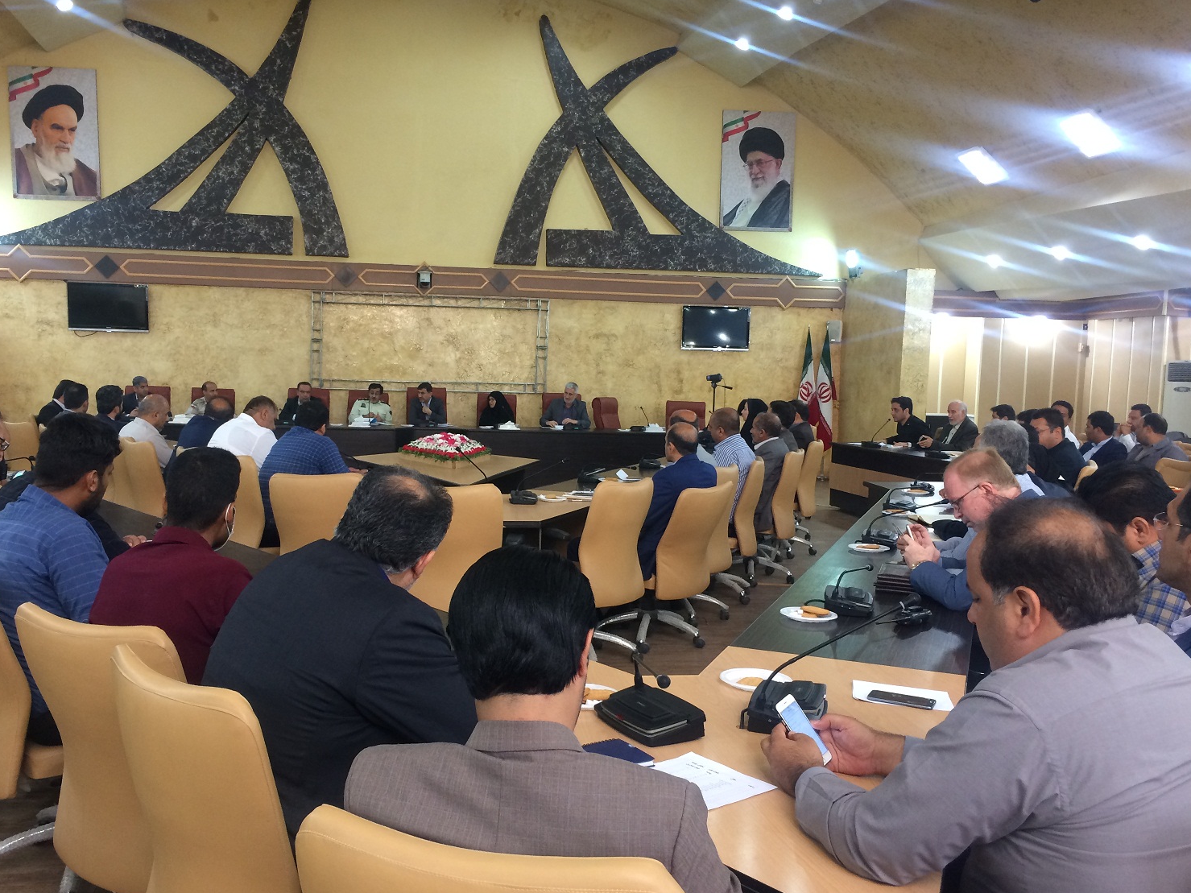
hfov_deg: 56.7
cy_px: 479
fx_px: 1101
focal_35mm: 32
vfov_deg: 44.1
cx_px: 544
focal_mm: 4.15
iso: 160
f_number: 2.2
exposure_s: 1/33
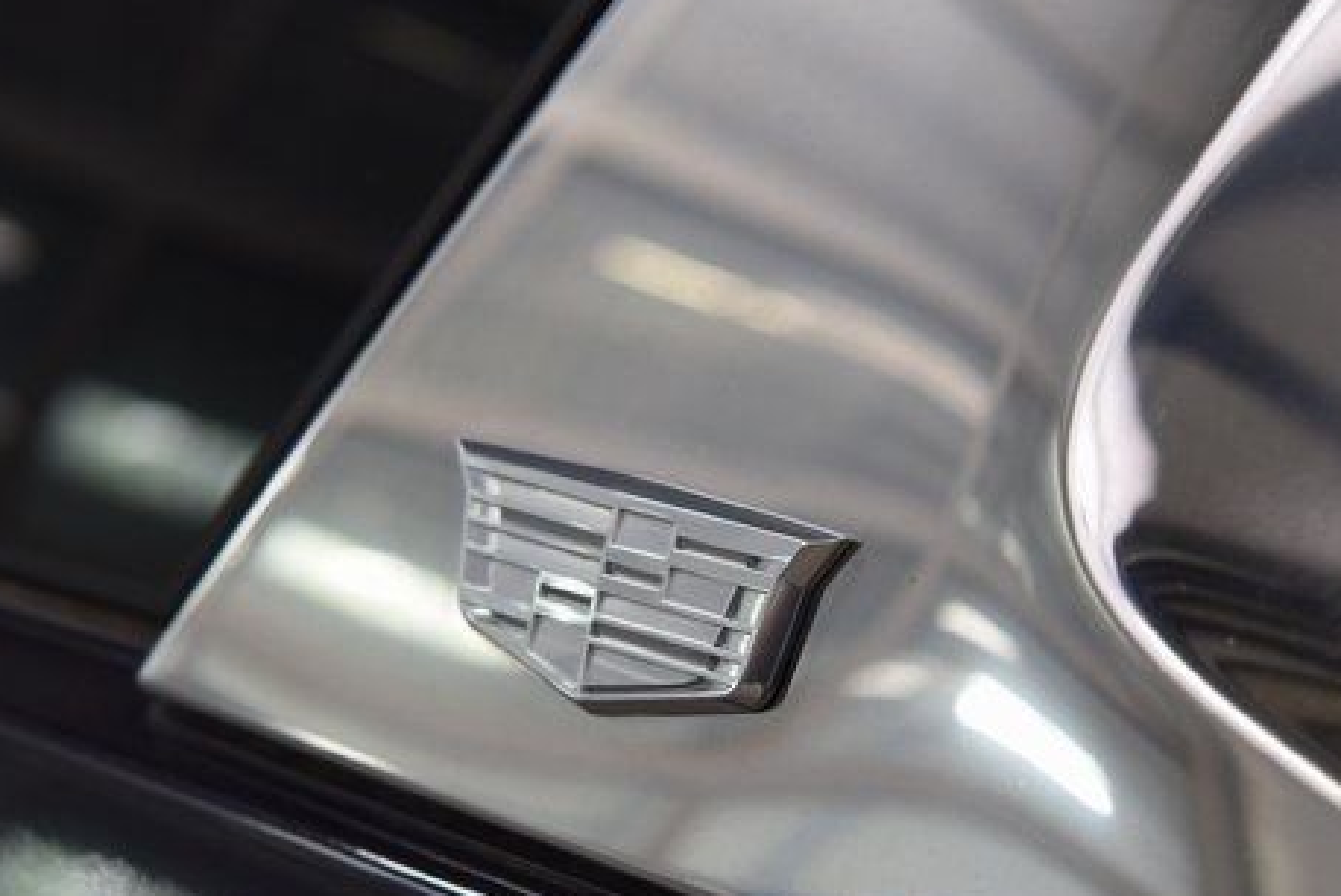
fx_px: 4063
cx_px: 670
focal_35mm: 109
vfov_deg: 12.6
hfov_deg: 18.7
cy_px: 578
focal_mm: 52
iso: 400
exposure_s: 1/25
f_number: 7.1
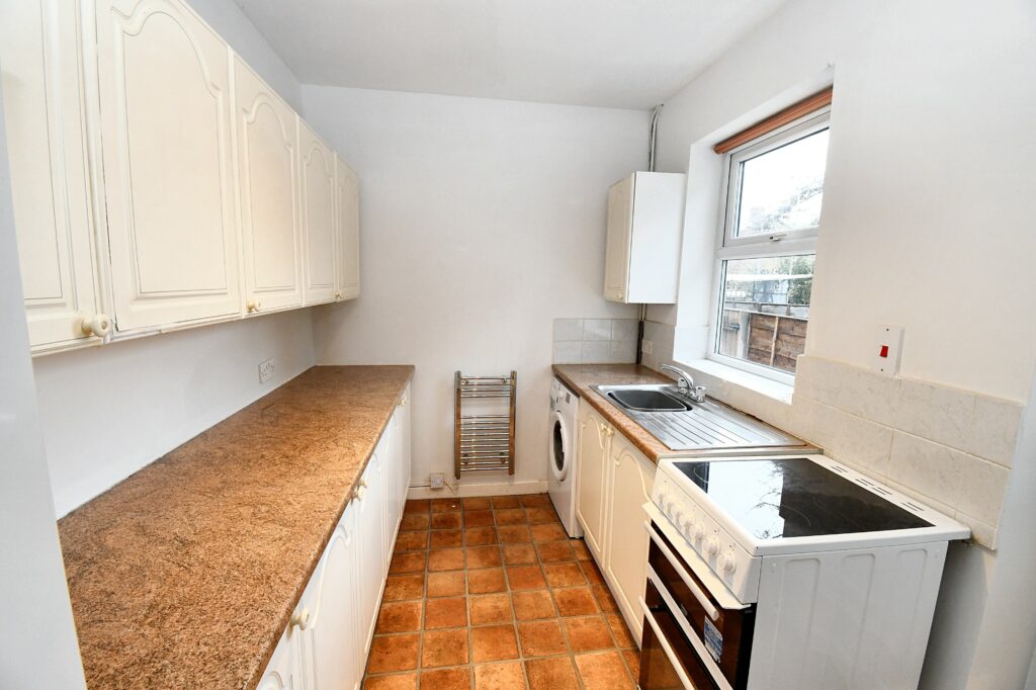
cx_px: 518
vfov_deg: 77.3
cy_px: 345
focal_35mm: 15
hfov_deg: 100.4
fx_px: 432
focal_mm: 10
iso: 1600
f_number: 10
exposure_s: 1/25
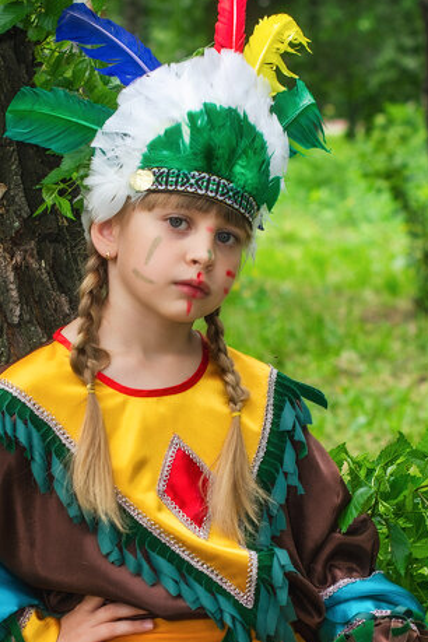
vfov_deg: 15.6
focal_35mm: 131
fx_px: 2336
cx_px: 195
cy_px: 462
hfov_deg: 10.5
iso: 160
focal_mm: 50
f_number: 4.5
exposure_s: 1/160
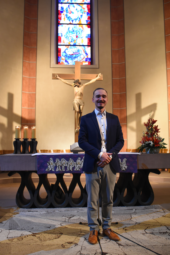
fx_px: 248
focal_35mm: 35
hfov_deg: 37.9
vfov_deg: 54.4
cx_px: 85
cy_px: 128
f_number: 5.6
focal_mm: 35
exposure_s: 1/40
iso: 3200
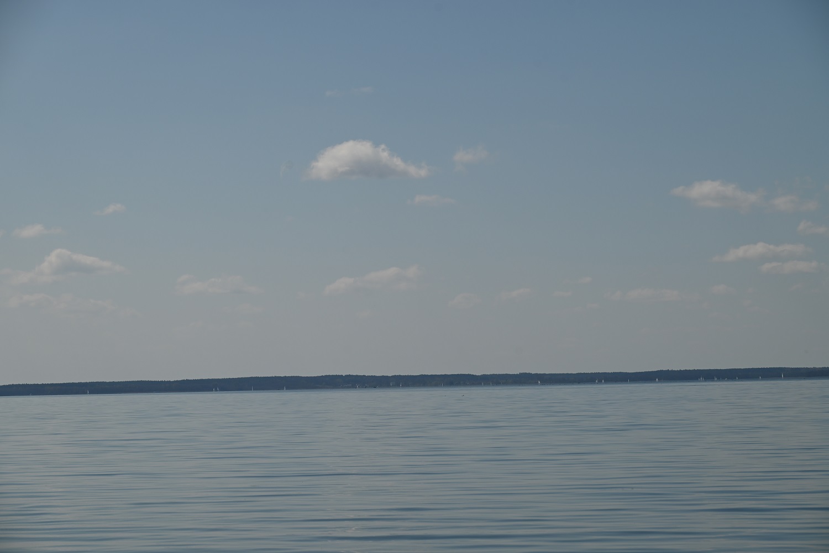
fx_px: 2672
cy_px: 276
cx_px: 414
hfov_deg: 17.6
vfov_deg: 11.8
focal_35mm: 116
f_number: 8
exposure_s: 1/1000
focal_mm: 116
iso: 100
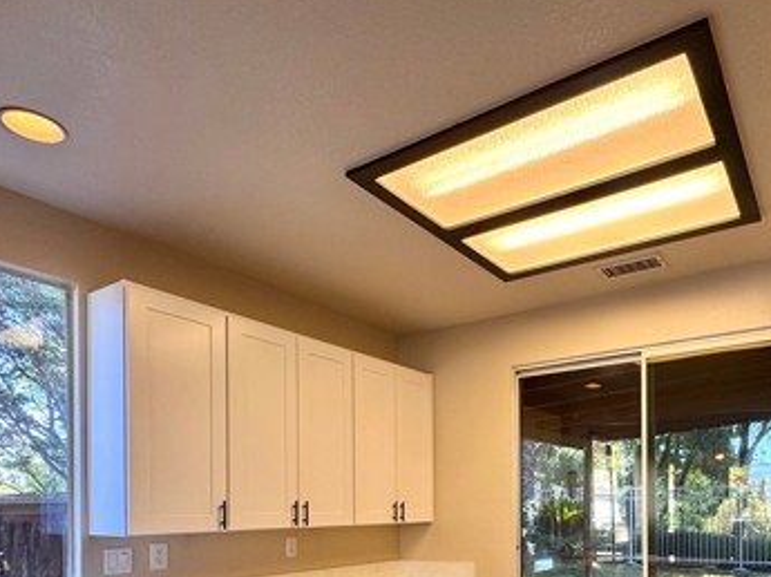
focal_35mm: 26
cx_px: 492
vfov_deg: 48.2
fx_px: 578
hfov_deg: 66.1
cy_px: 505
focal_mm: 2.22
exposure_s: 1/120
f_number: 2.2
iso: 160
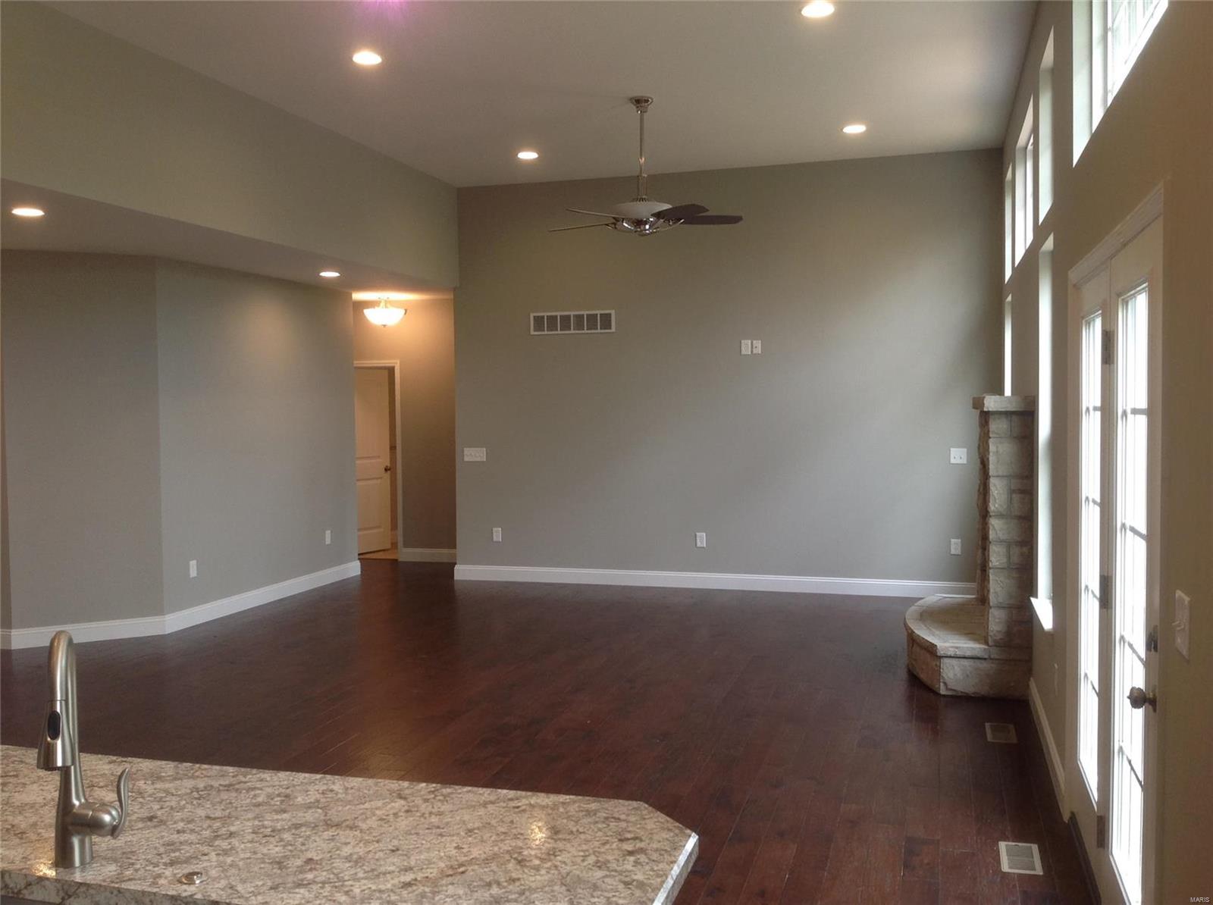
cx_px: 606
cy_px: 452
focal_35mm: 35
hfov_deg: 52.7
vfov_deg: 40.6
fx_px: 1224
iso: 64
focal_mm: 4.28
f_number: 2.4
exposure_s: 1/30
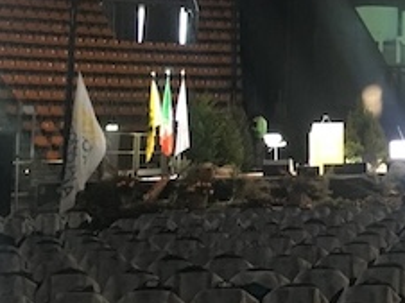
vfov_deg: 17.8
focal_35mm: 81
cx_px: 475
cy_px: 12
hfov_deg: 22.4
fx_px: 947
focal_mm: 4.15
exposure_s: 1/17
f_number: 2.2
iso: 250
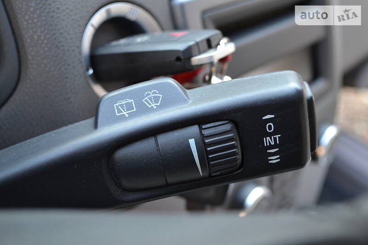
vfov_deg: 29.9
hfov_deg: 43.6
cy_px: 122
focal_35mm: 45
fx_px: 460
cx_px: 184
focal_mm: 30
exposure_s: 1/30
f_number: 4.5
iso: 400
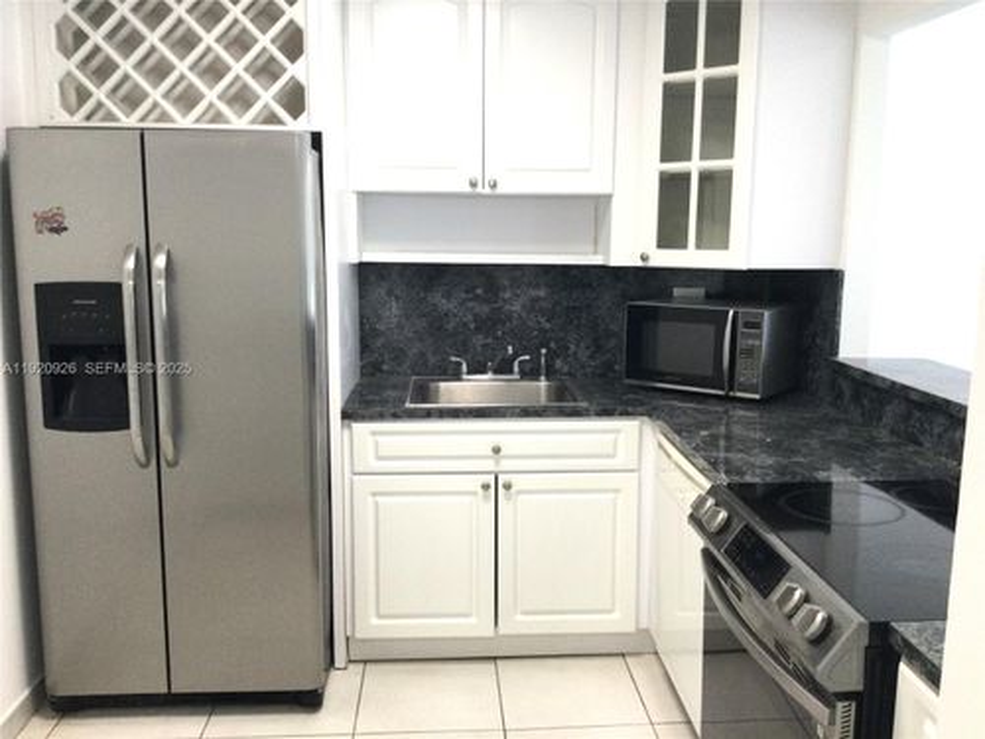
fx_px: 882
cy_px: 370
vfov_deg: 45.4
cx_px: 492
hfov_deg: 58.4
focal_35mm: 31
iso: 40
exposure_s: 1/30
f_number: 2.4
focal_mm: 3.3
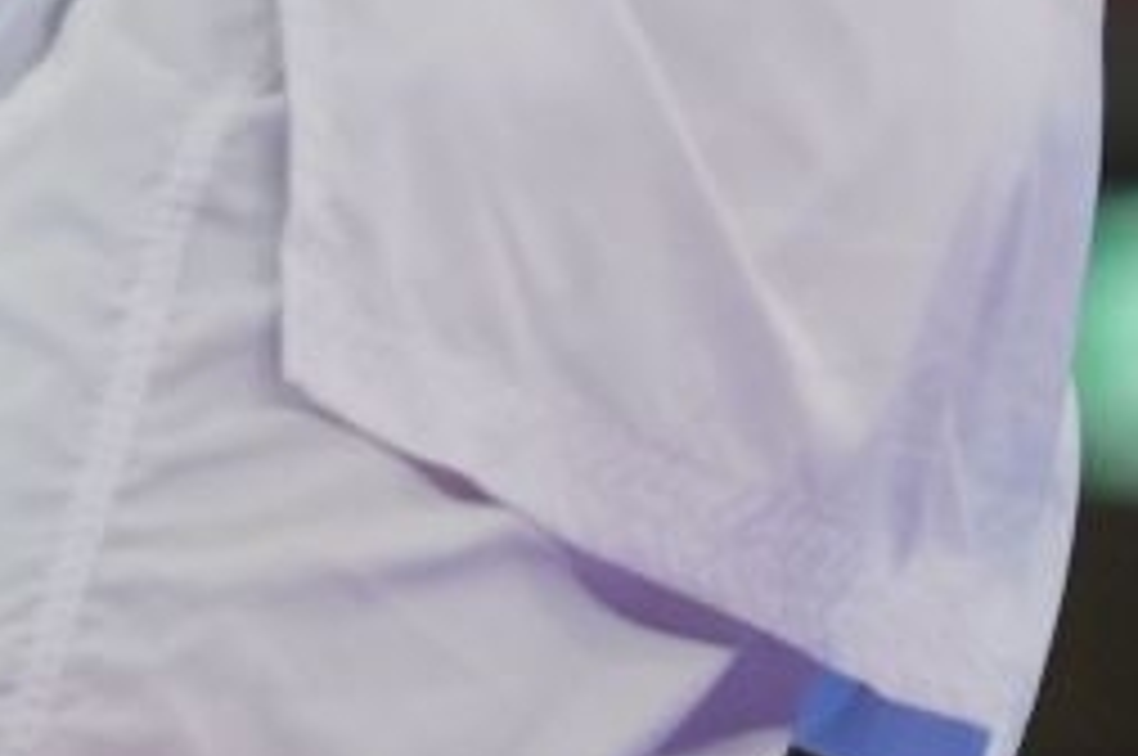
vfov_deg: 1.0
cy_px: -1521
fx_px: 44988
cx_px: -670
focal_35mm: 1425
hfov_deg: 1.4
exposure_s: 1/1000
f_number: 2.8
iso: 500
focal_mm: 200
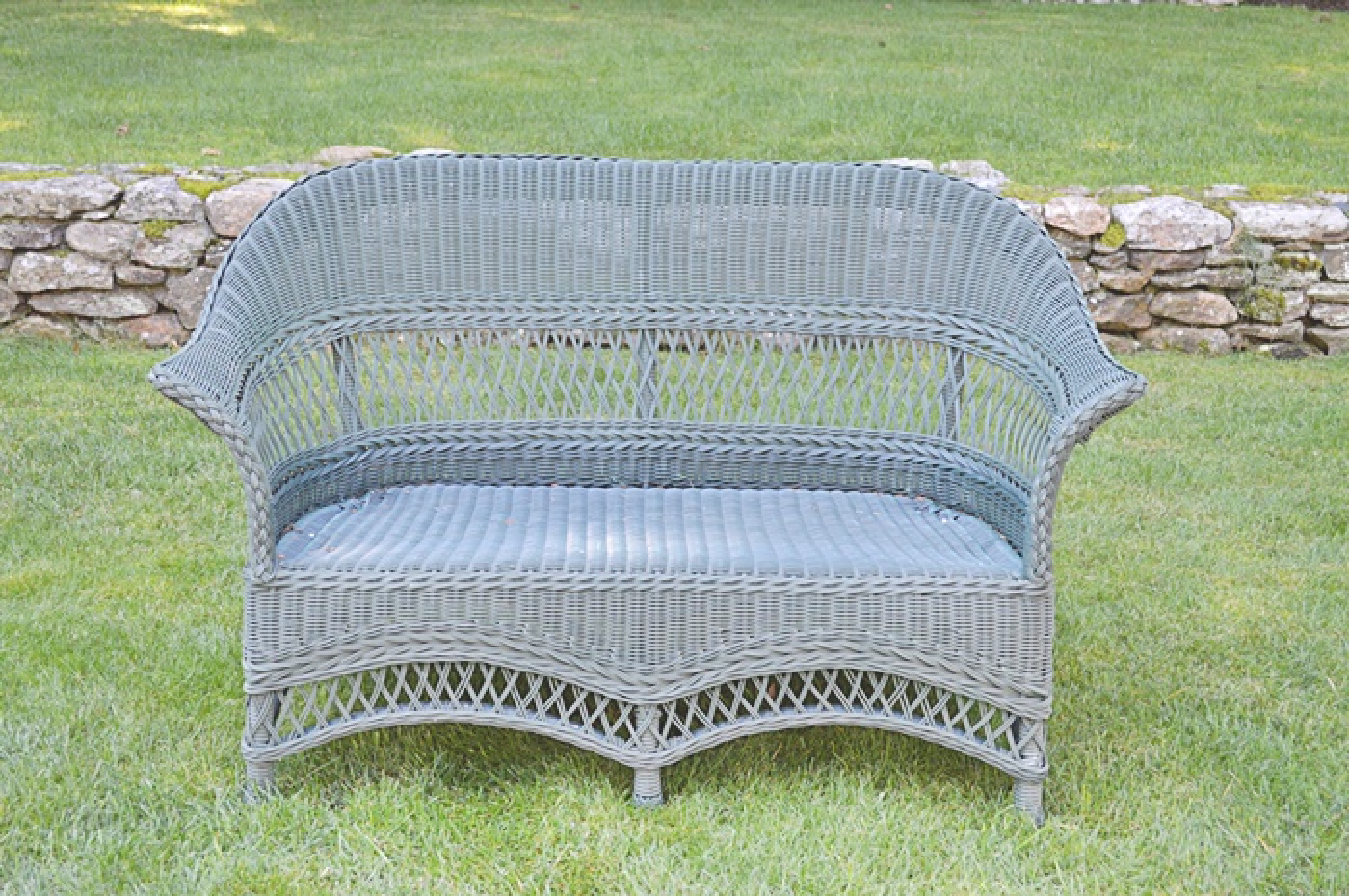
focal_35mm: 54
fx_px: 2021
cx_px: 674
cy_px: 448
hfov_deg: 36.9
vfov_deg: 25.0
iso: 400
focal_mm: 36
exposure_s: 1/125
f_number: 5.3
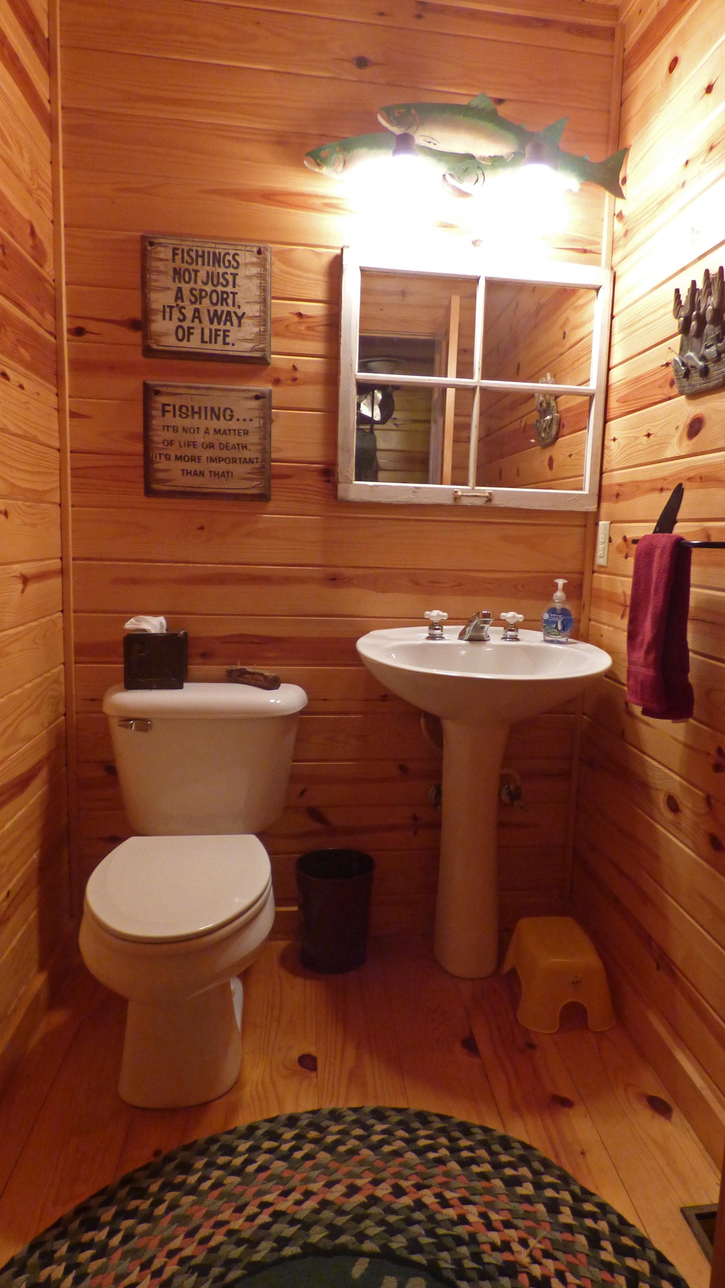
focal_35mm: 22
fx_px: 752
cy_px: 645
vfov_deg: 81.2
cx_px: 419
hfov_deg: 51.3
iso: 400
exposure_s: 1/20
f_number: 2.8
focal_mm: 3.58
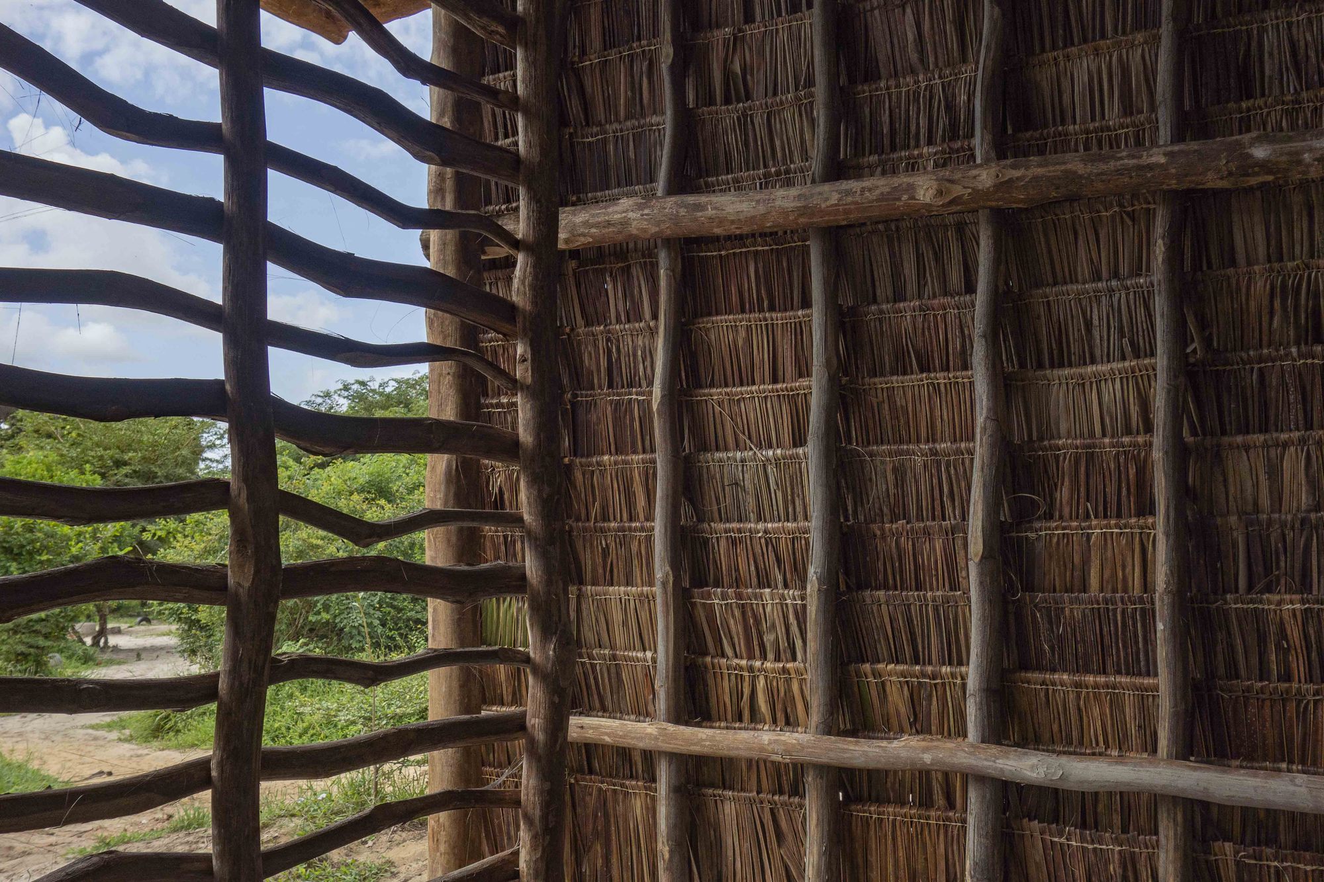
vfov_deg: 35.0
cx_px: 662
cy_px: 441
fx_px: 1397
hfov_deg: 50.7
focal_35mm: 38
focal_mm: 14.07
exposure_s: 1/320
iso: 100
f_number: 6.3
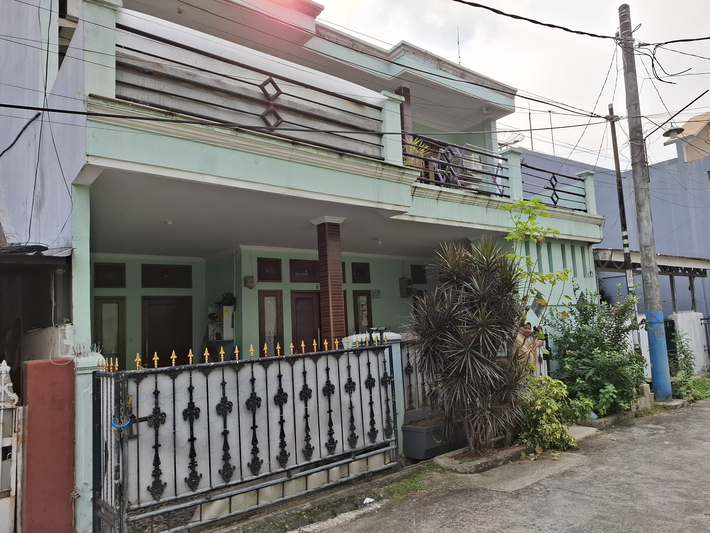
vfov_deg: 58.9
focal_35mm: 23
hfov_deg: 73.9
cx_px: 355
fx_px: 472
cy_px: 266
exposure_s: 1/690
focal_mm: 5.54
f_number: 1.8
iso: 50
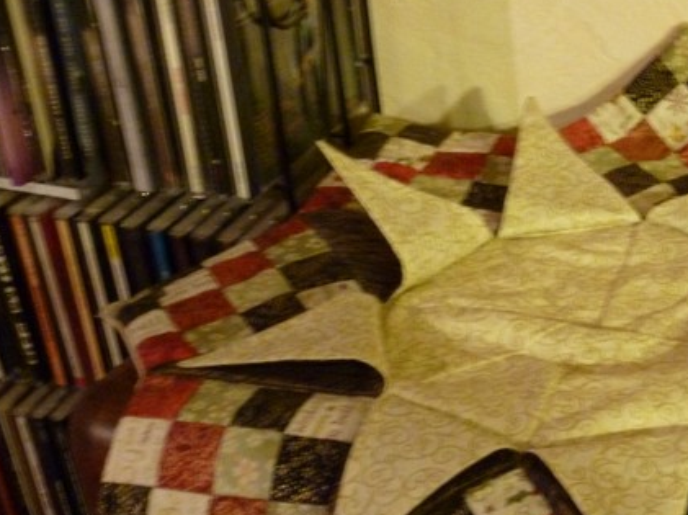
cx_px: 634
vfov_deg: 18.7
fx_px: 1549
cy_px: 389
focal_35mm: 78
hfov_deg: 24.3
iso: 400
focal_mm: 7.3
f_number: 3.7
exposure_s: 1/4
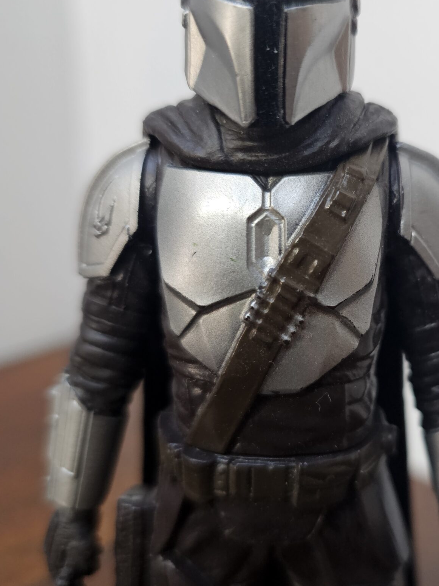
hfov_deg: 36.7
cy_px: 292
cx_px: 336
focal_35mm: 38
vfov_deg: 49.0
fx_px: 642
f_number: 1.7
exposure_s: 1/120
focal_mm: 6.3
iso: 800
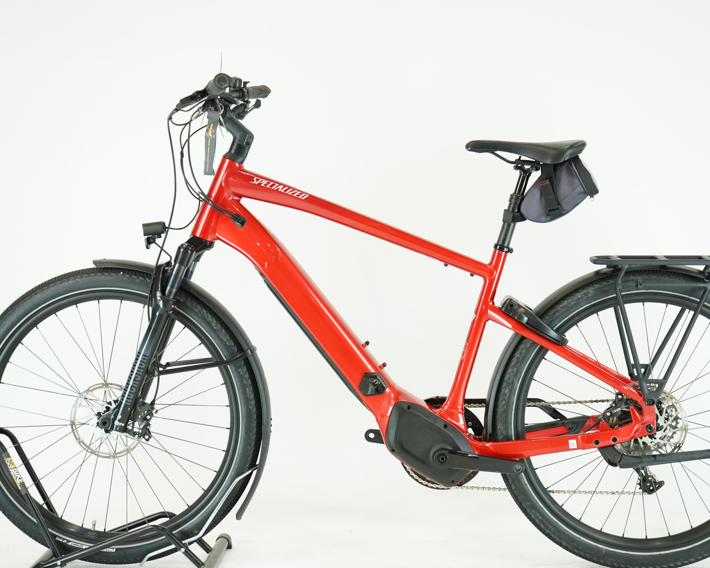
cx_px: 381
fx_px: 1366
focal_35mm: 65
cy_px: 294
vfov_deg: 23.5
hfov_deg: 29.1
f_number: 5.6
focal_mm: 55
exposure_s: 1/200
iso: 2000
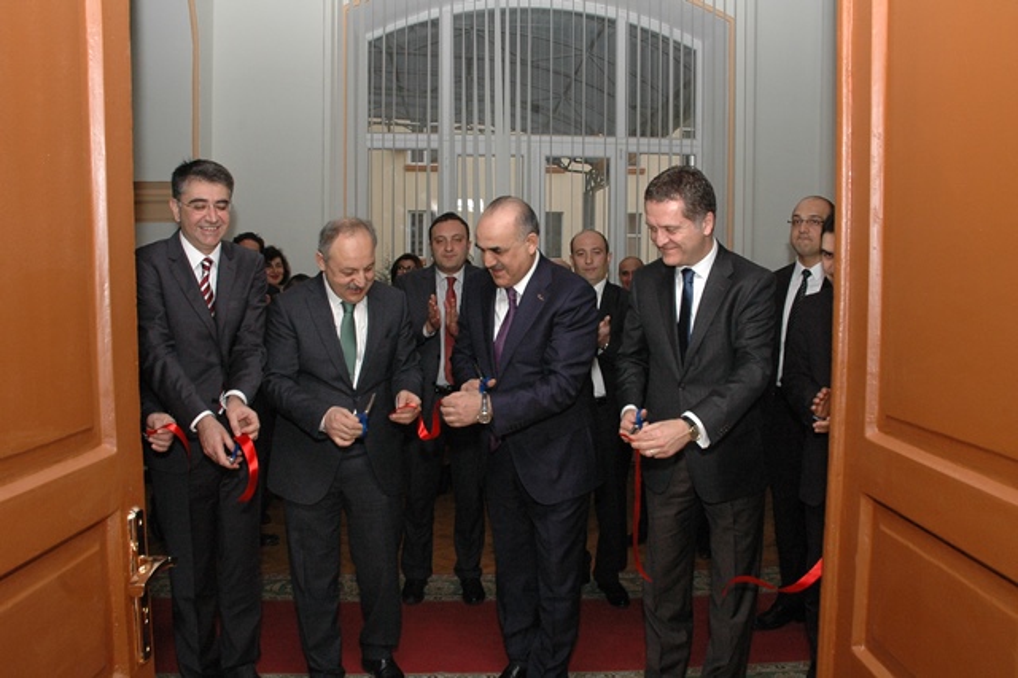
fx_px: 763
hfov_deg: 67.4
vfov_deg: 47.9
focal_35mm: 27
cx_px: 509
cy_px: 339
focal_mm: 18
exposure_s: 1/100
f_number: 9
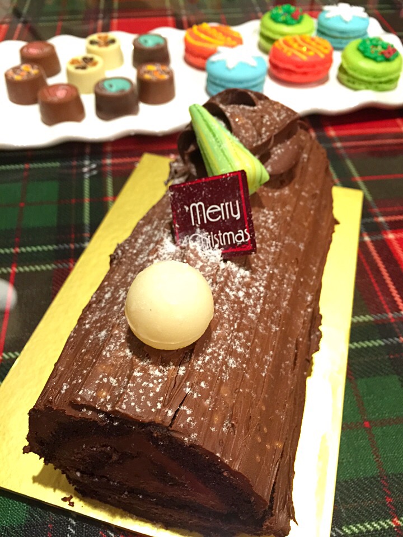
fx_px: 450
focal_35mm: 29
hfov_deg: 48.2
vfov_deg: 61.7
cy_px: 268
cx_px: 202
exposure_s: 1/17
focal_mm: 4.15
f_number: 2.2
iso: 125
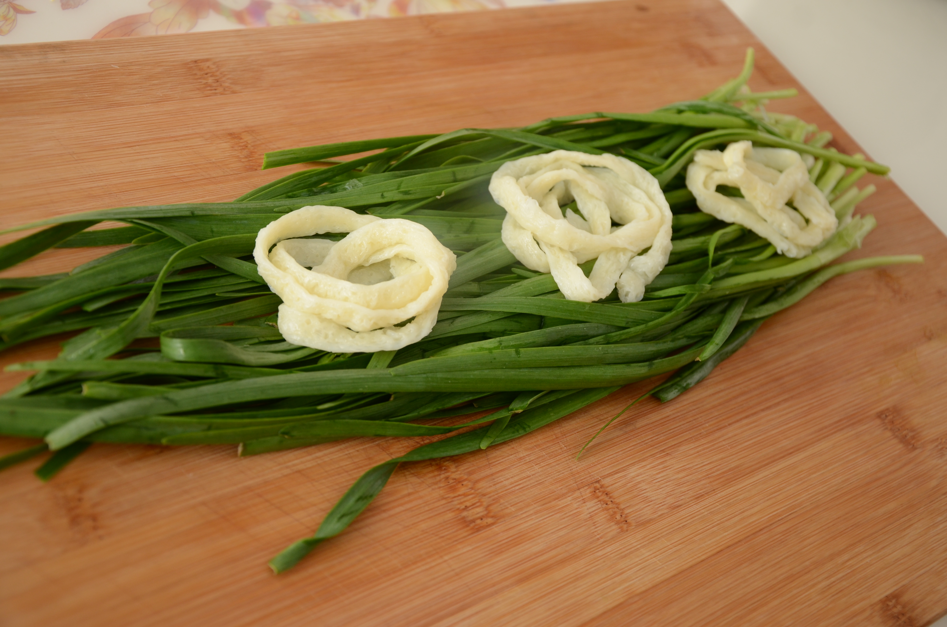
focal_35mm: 48
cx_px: 474
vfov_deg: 28.0
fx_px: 1260
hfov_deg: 41.2
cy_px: 314
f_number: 4.2
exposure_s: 1/80
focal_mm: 32
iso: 250
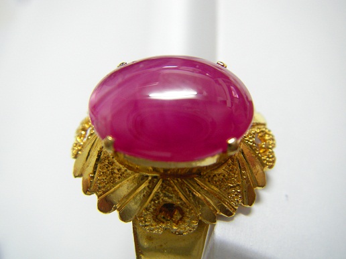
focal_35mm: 38
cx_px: 173
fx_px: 380
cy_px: 130
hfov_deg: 49.0
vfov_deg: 37.7
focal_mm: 6.3
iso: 124
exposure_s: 1/2
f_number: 3.3
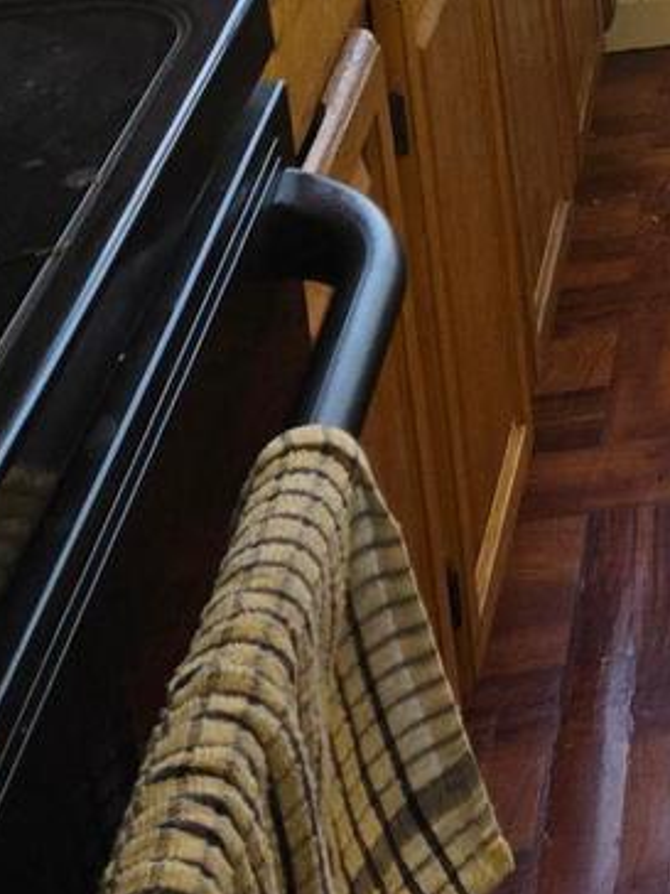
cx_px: 1342
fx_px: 2503
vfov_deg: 17.9
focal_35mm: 97
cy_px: -474
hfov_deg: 13.2
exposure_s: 1/180
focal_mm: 5.4
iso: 80
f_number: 1.8
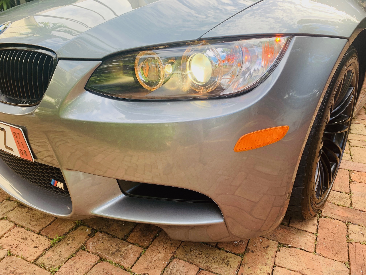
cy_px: 138
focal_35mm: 26
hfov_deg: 67.3
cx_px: 183
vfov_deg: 53.1
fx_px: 275
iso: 25
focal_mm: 4.25
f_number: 1.8
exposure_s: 1/183
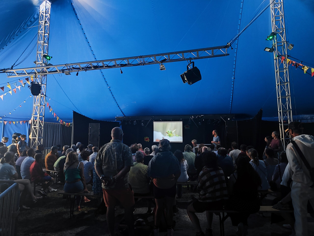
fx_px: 209
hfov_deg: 73.9
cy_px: 118
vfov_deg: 58.9
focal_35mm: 23
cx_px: 157
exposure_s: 1/10
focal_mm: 5.59
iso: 2011
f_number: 1.88
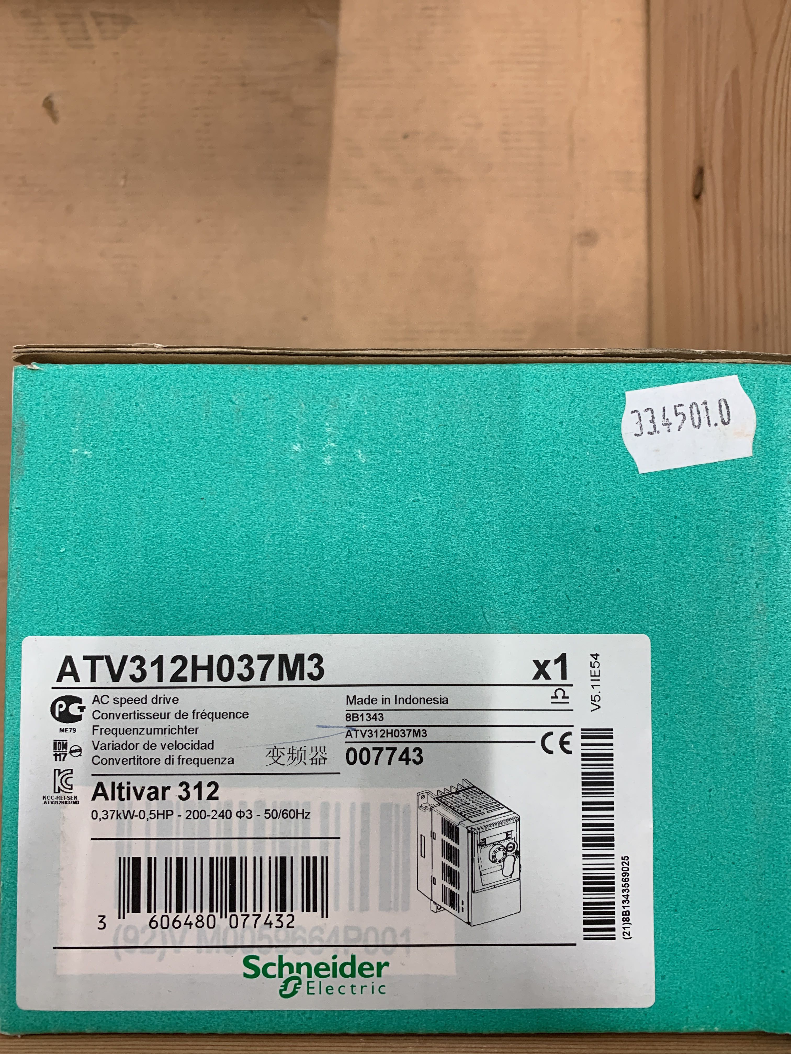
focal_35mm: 26
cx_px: 396
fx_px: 792
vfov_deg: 67.3
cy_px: 527
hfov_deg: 53.1
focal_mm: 4.25
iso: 100
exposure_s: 1/107
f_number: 1.8
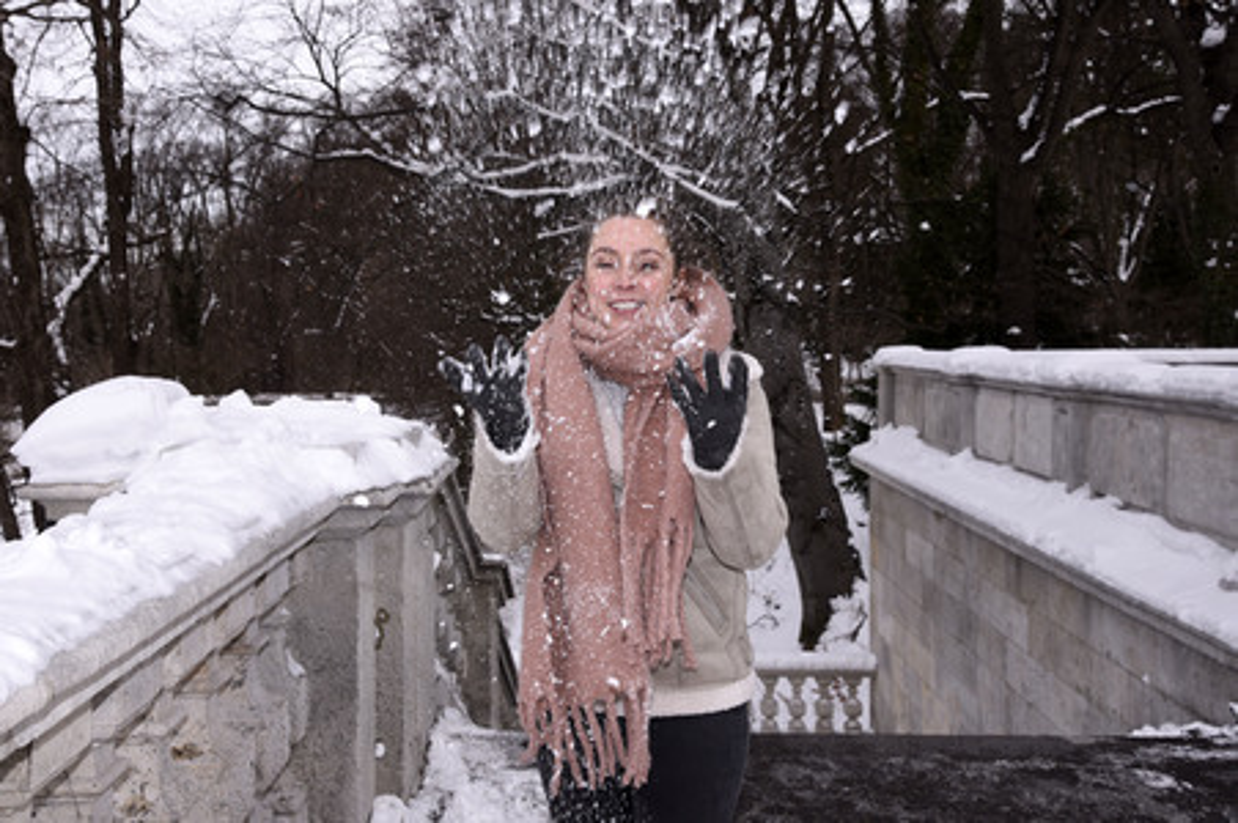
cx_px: 619
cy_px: 412
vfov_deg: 30.5
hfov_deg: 44.5
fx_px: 1512
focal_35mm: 44
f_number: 10
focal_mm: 44
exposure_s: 1/160
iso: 200
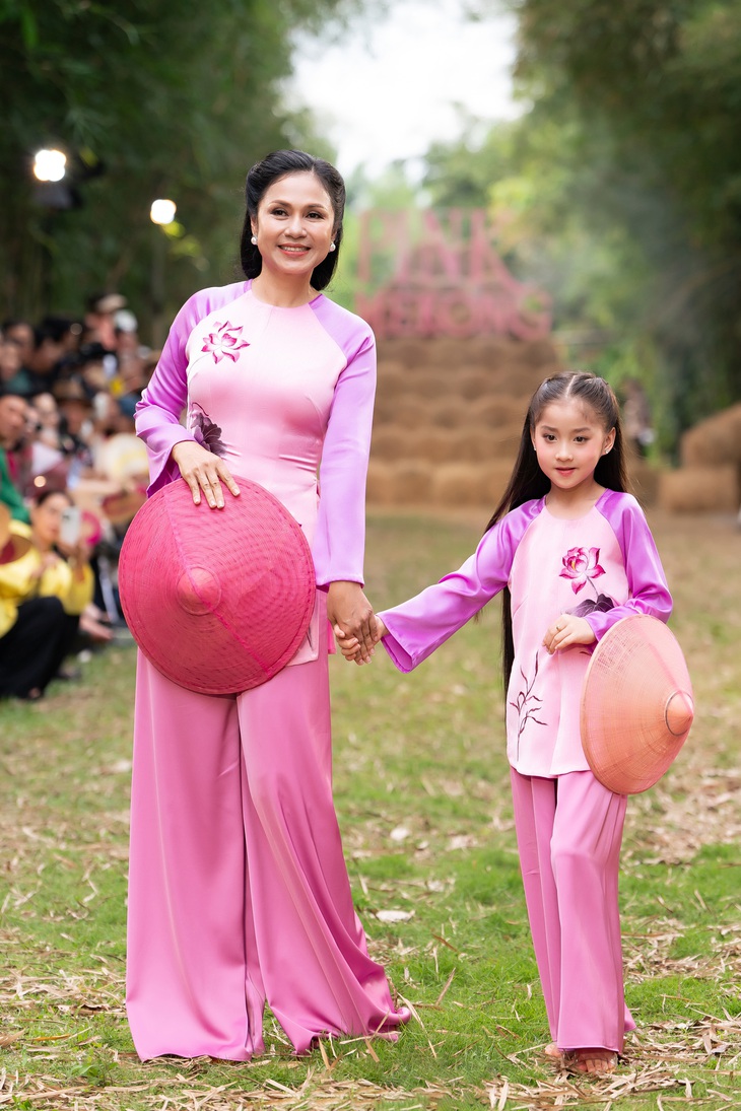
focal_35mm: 130
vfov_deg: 15.8
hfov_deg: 10.5
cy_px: 556
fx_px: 4013
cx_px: 370
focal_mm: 130
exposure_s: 1/320
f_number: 4
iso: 500
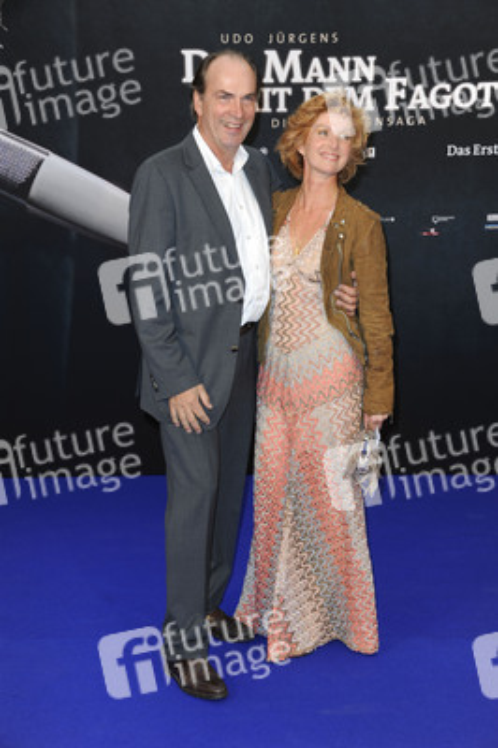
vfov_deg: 31.0
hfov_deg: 20.9
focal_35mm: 65
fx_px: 1351
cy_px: 374
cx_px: 249
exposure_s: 1/160
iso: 500
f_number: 6.3
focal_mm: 65
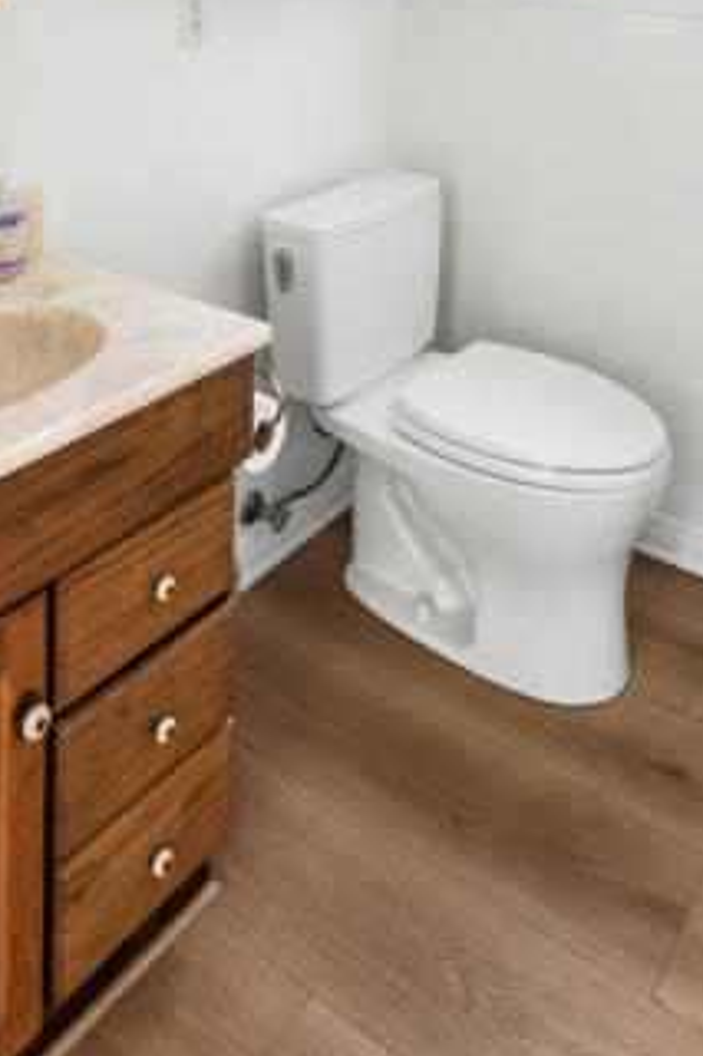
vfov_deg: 47.0
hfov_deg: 38.8
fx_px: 997
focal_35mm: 34
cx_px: 378
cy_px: 10
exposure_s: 1/8
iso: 64
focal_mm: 17
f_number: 10
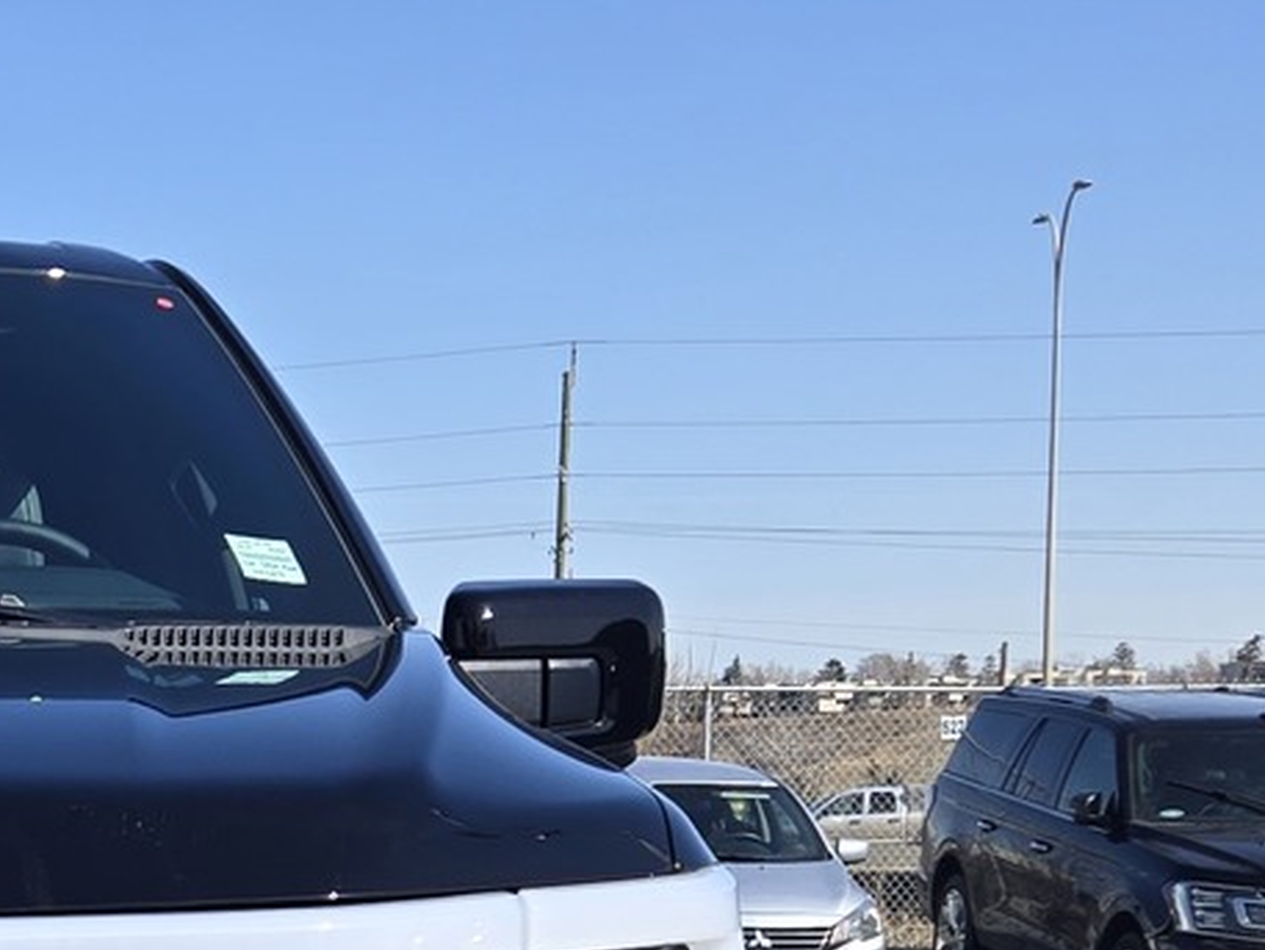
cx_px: -523
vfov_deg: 13.9
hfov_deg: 17.5
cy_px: 1183
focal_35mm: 103
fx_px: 3765
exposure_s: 1/1925
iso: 25
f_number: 1.8
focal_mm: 5.4
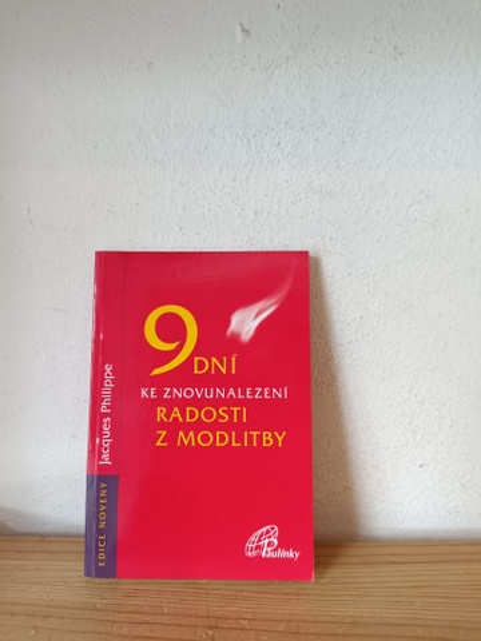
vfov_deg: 71.6
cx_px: 240
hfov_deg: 56.8
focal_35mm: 24
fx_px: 445
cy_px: 320
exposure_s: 1/50.1
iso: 518
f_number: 1.88
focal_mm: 5.59
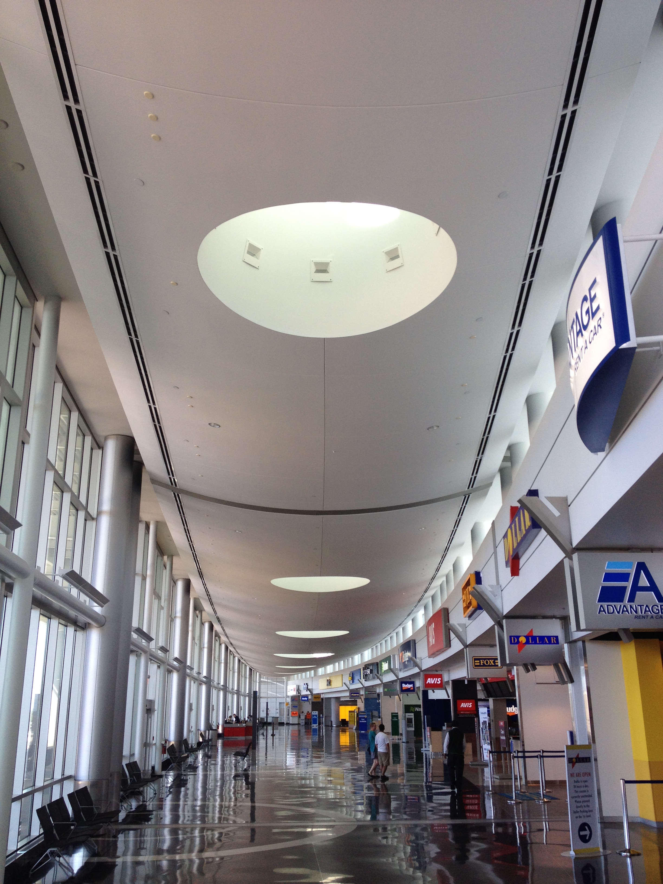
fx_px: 894
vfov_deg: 52.6
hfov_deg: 40.7
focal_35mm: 35
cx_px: 332
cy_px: 442
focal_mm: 4.28
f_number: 2.4
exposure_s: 1/139
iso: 50
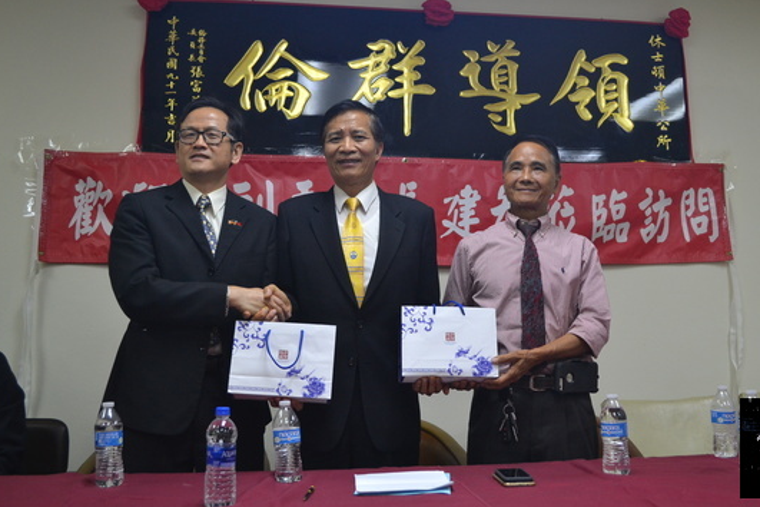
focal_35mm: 35
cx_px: 425
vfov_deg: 37.8
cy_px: 231
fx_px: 739
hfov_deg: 54.3
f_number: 3.8
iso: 800
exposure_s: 1/60
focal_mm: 20
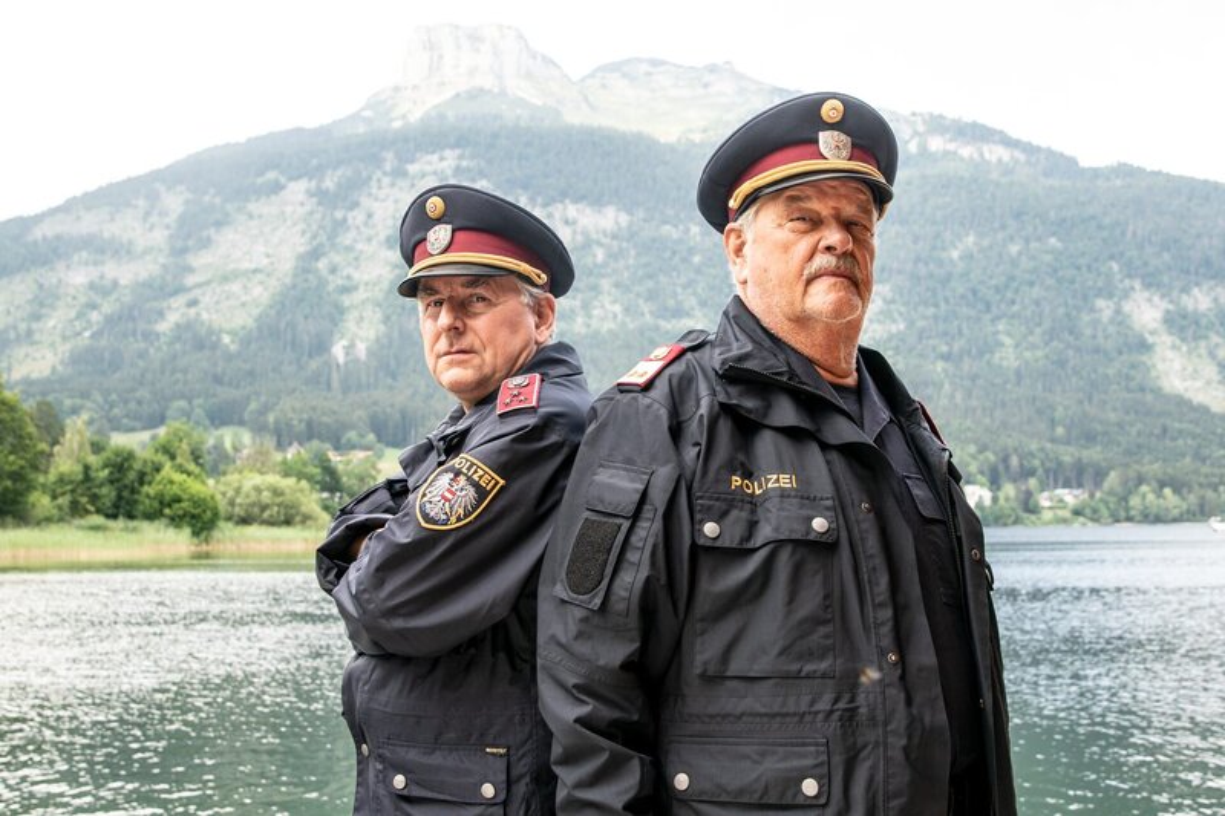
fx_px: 1225
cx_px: 612
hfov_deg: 53.1
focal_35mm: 36
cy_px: 408
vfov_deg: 36.9
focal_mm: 24
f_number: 5
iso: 400
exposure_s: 1/400
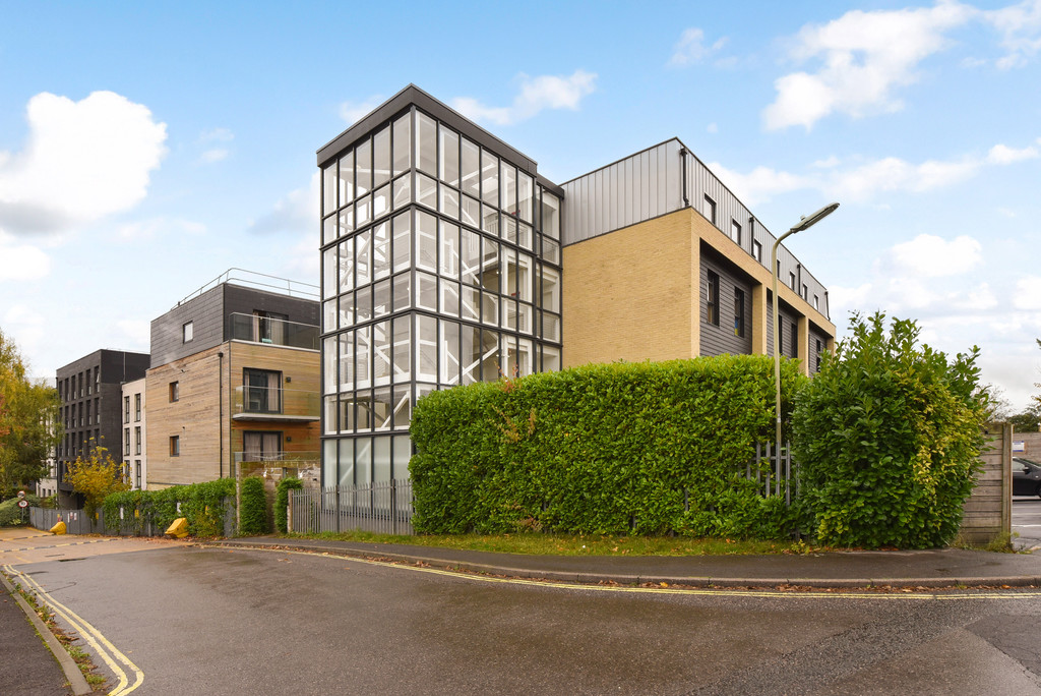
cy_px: 348
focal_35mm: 16
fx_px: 463
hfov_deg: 96.7
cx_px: 520
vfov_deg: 73.8
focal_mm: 16
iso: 640
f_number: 13
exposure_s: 1/100
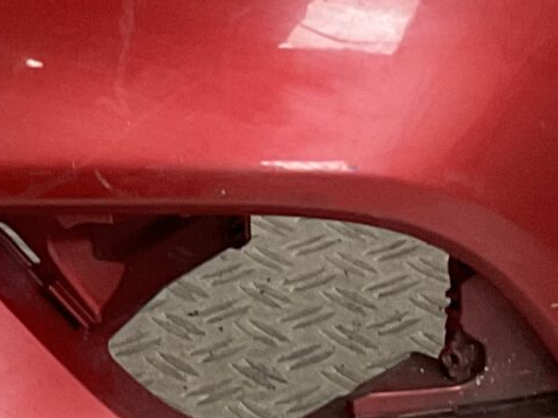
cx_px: -162
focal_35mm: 156
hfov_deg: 12.3
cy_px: 110
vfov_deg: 9.5
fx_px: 2515
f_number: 1.8
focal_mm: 3
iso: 80
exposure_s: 1/50
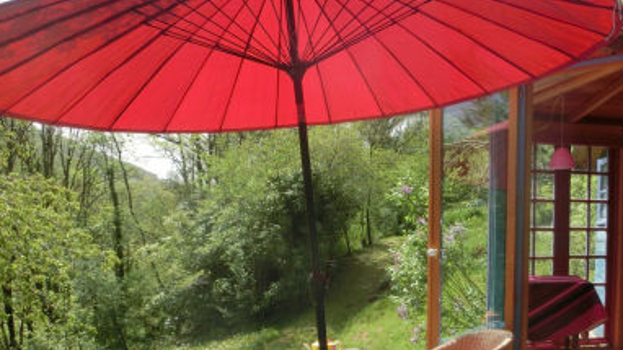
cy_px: 290
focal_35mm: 39
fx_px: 644
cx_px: 367
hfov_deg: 51.3
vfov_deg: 29.6
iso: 80
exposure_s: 1/800
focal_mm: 4.24
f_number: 3
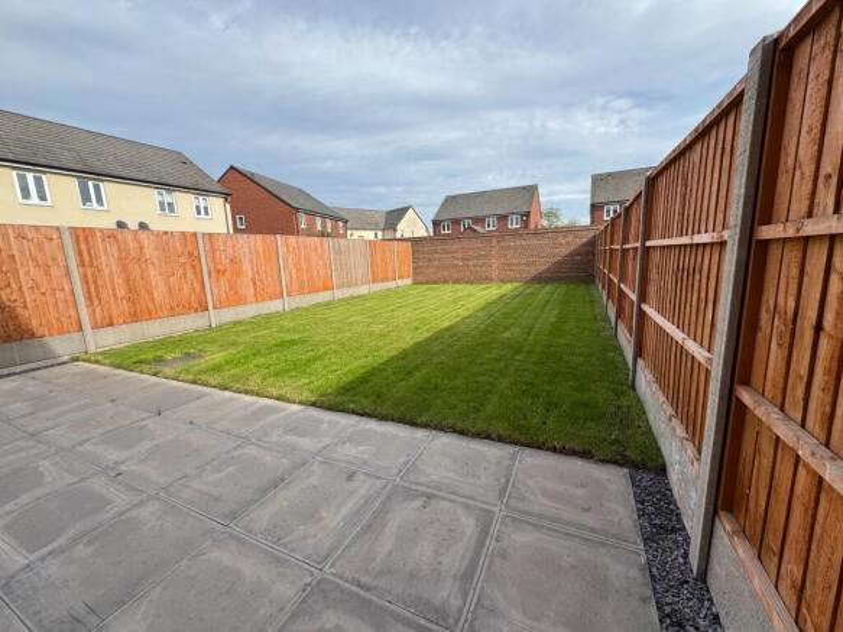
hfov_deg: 102.1
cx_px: 422
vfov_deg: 85.7
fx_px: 341
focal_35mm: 14
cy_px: 316
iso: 50
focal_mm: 2.22
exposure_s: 1/968
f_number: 2.2
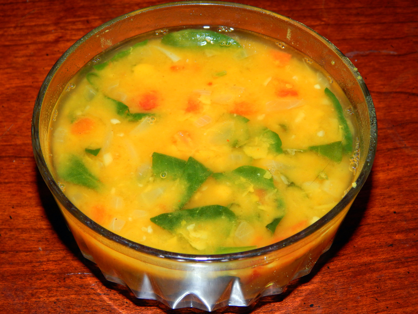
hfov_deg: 31.7
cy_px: 157
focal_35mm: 61
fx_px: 737
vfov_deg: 24.0
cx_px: 209
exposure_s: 1/30
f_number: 7.9
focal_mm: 10.9
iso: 200
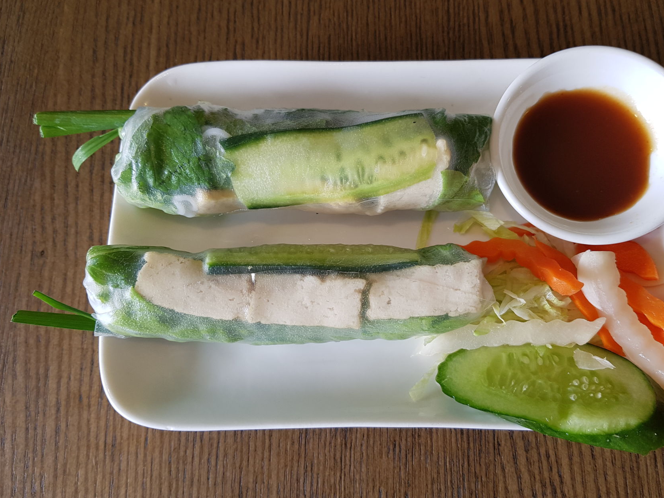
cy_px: 245
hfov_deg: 59.7
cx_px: 379
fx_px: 575
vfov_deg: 46.8
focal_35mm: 30
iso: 40
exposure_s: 1/104
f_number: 1.7
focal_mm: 4.2
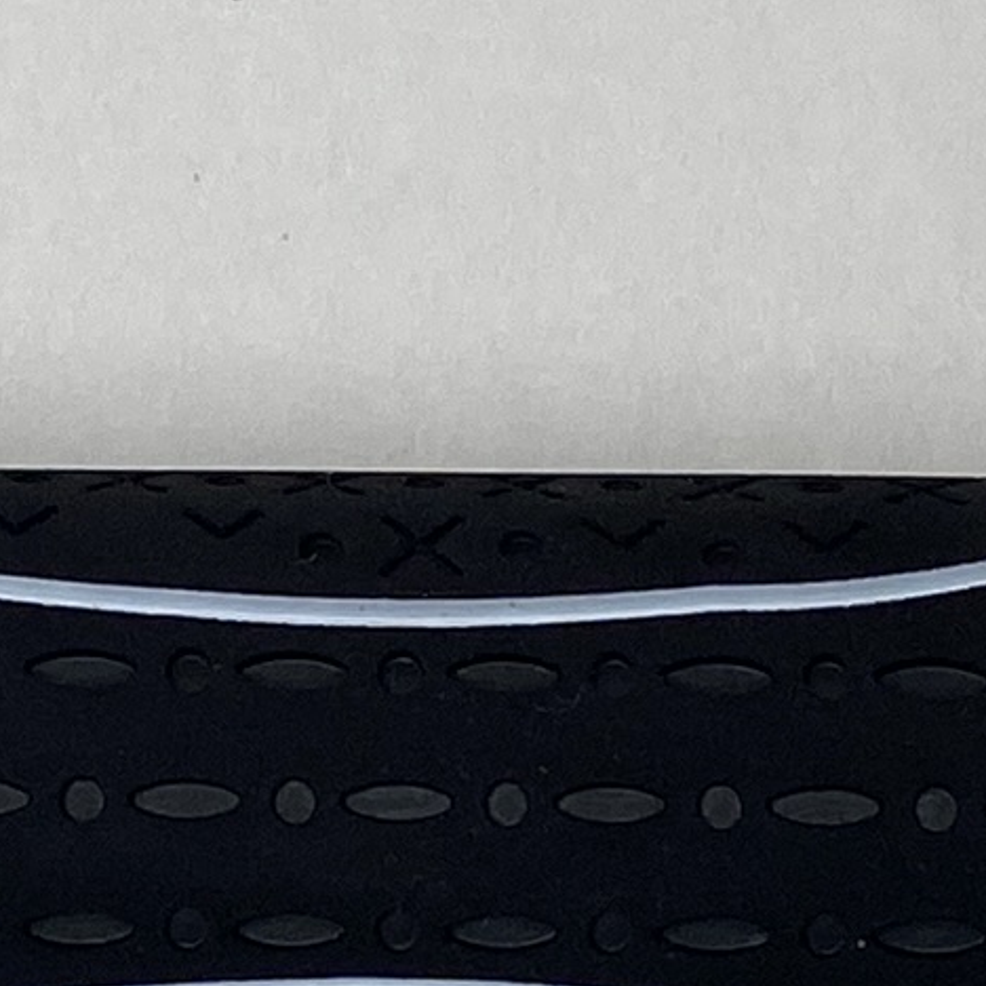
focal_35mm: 198
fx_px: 6381
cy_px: 876
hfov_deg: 8.7
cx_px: -213
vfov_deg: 8.8
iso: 32
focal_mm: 4.25
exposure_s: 1/517
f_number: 1.8
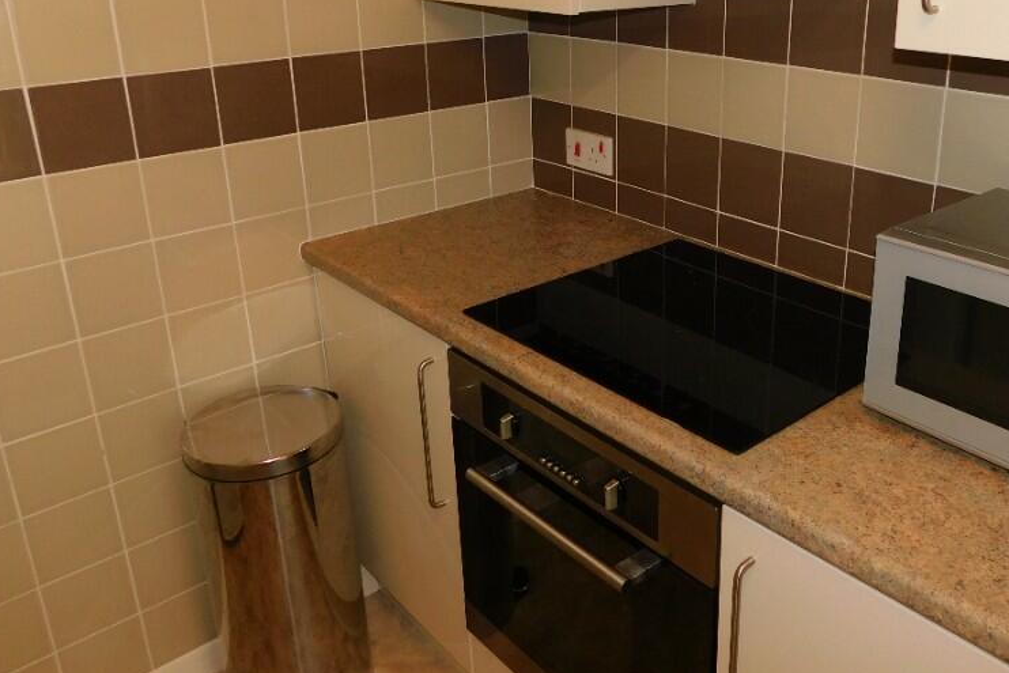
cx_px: 617
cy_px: 232
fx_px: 925
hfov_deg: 56.7
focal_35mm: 33
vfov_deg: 39.6
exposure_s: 1/30
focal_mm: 4
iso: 200
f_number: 3
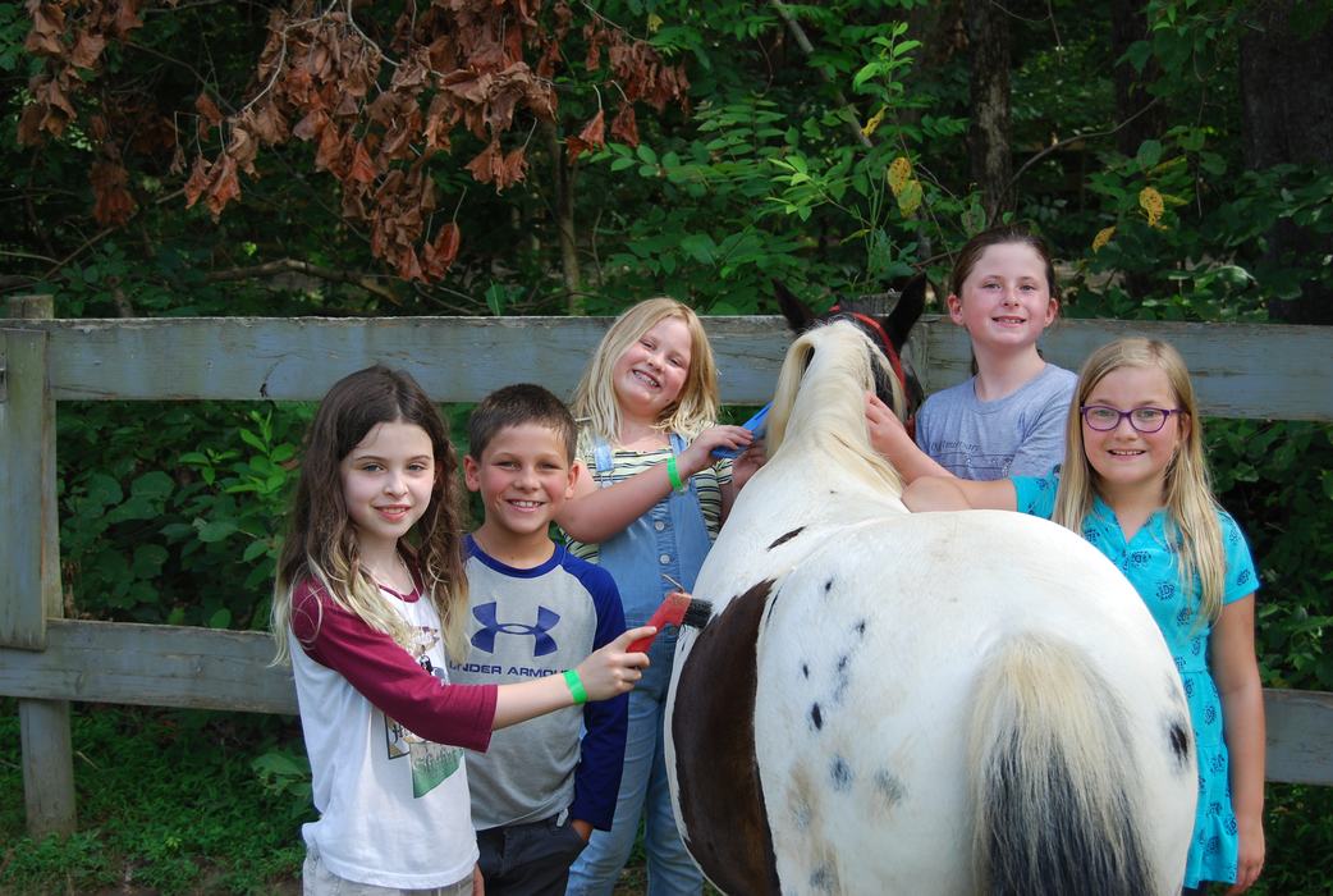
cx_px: 666
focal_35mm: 57
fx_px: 2115
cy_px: 448
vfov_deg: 23.9
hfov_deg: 35.0
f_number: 5.6
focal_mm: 38
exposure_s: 1/125
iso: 140
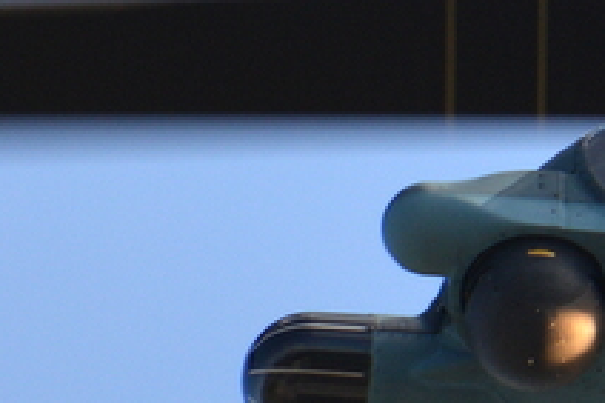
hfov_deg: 0.9
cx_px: 1709
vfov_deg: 0.6
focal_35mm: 2268
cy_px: 253
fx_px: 38084
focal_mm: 400
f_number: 8
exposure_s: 1/800
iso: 320
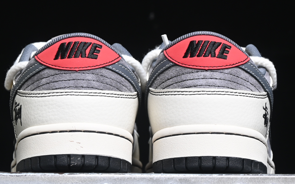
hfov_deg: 13.3
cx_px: 148
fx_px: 1262
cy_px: 47
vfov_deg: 8.3
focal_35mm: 157
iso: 160
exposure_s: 1/60
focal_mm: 50
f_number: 6.3
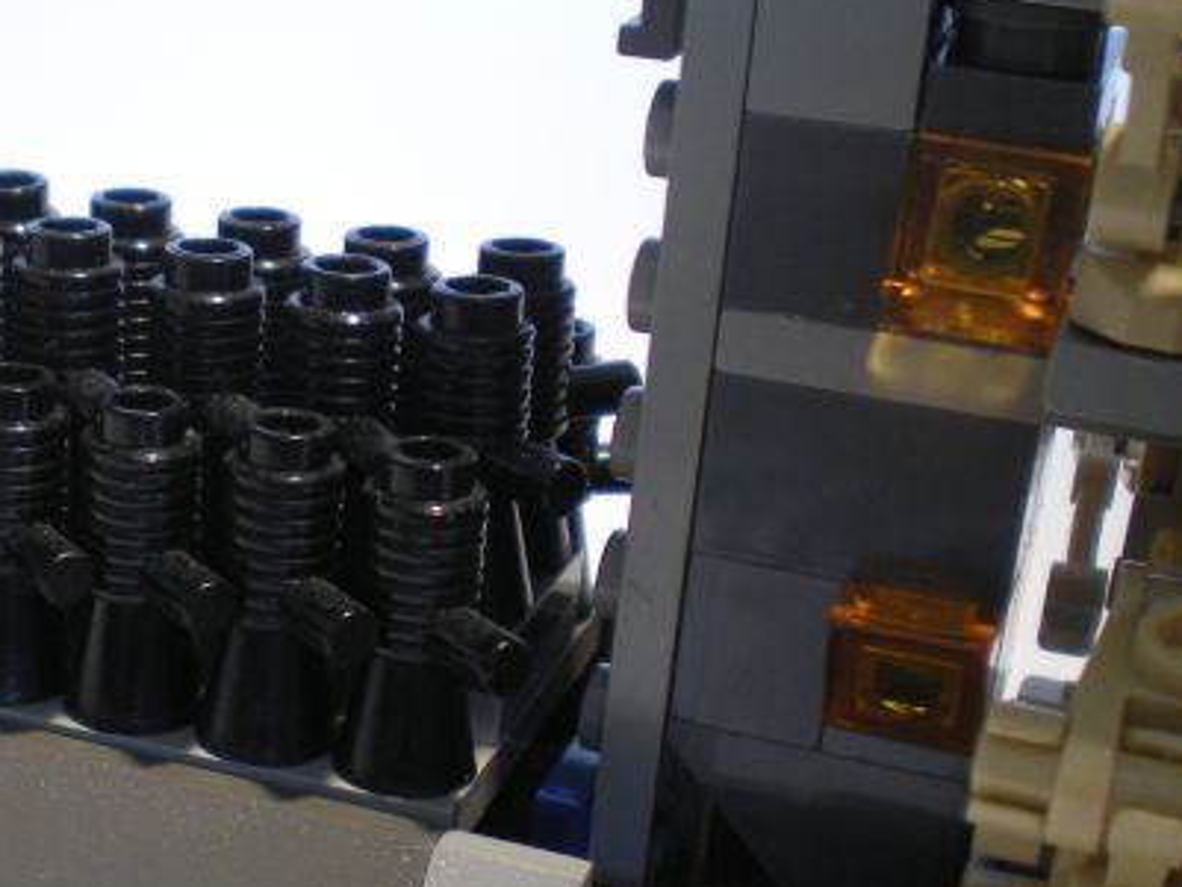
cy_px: 591
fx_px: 2323
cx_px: 253
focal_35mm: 68
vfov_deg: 21.5
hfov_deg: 28.0
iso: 161
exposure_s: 1/62.1
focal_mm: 6.3
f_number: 3.1
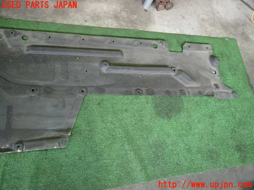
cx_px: 127
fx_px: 183
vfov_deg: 54.9
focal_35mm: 25
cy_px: 95
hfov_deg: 69.4
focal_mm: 4.5
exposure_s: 1/30
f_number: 2
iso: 320
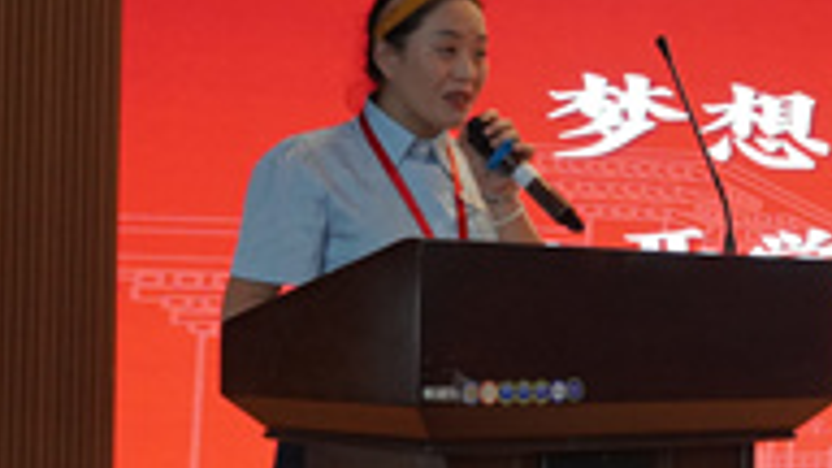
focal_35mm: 77
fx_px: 1704
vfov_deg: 15.6
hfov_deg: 25.9
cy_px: 299
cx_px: 849
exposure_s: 1/160
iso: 2000
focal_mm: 21
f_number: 4
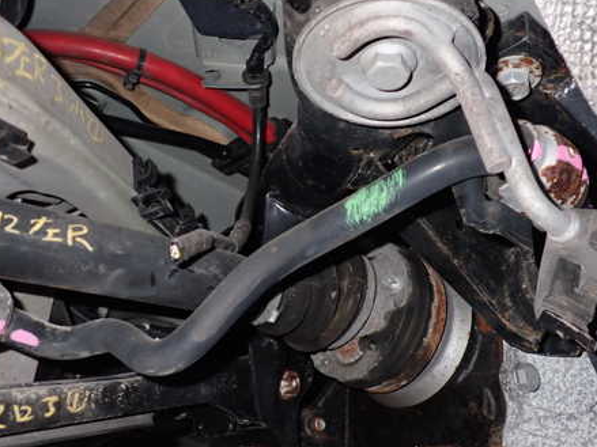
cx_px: 309
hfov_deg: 45.8
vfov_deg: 35.1
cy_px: 221
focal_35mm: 41
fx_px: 707
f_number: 6.3
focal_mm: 5.4
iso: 500
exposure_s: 1/30
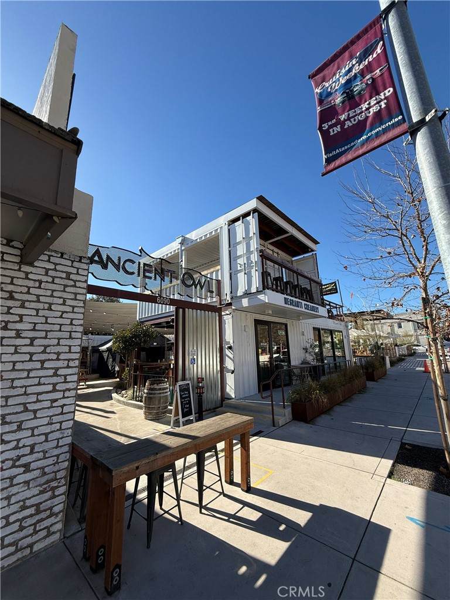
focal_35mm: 14
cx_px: 225
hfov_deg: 85.7
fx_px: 243
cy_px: 300
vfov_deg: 102.1
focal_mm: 2.22
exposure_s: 1/1368
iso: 50
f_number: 2.2
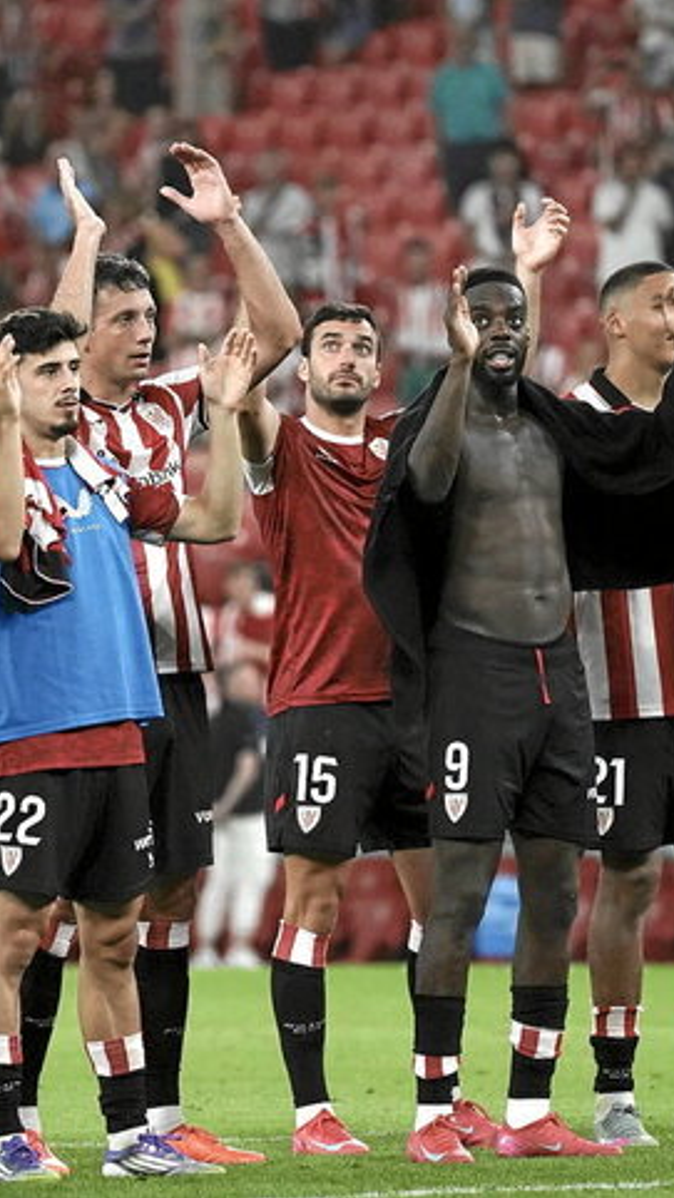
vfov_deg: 4.3
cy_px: 600
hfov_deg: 2.4
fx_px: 15955
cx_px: 224
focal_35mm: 502
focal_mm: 318
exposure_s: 1/1250
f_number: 5.6
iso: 6400
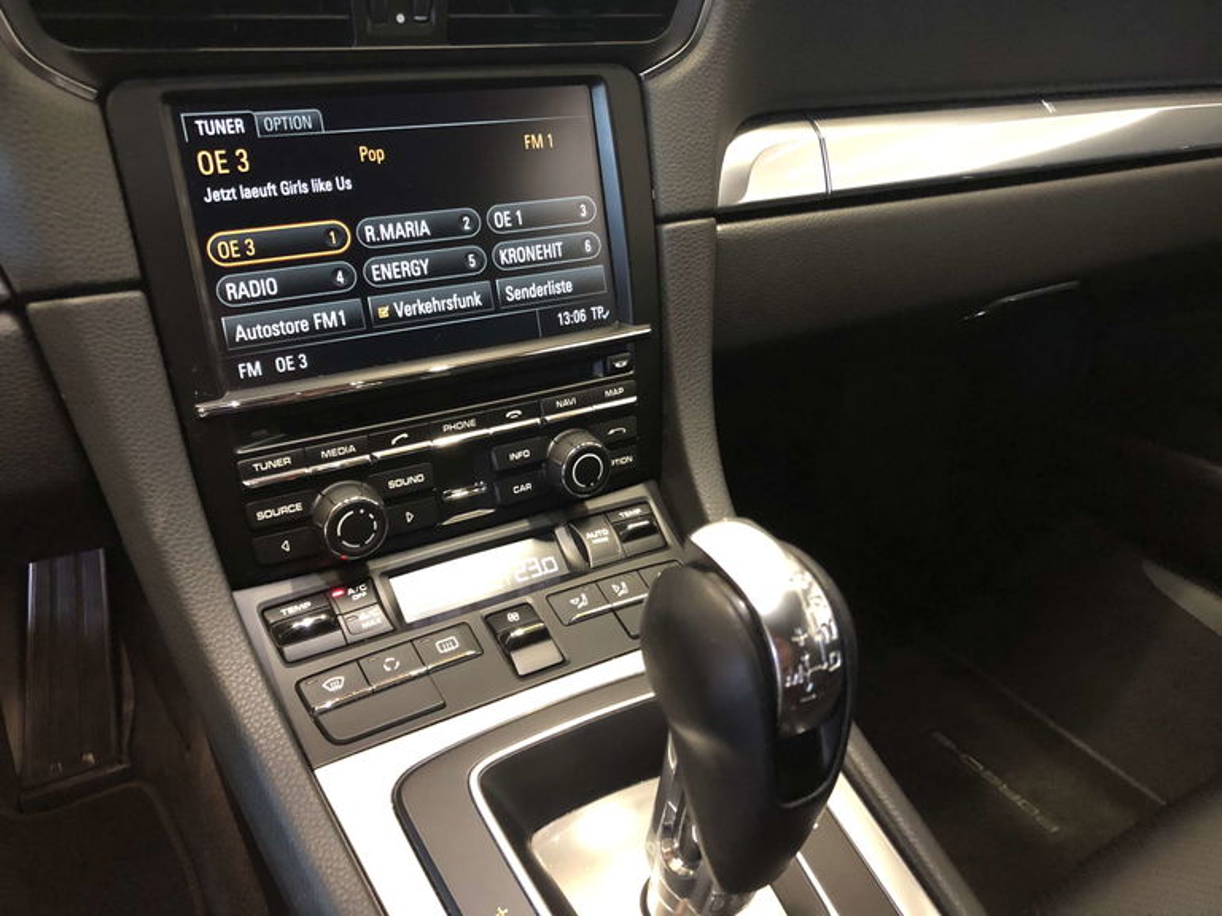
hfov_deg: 63.4
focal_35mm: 28
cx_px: 611
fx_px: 988
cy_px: 458
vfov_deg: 49.7
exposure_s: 1/4
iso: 100
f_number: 1.8
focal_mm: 3.99
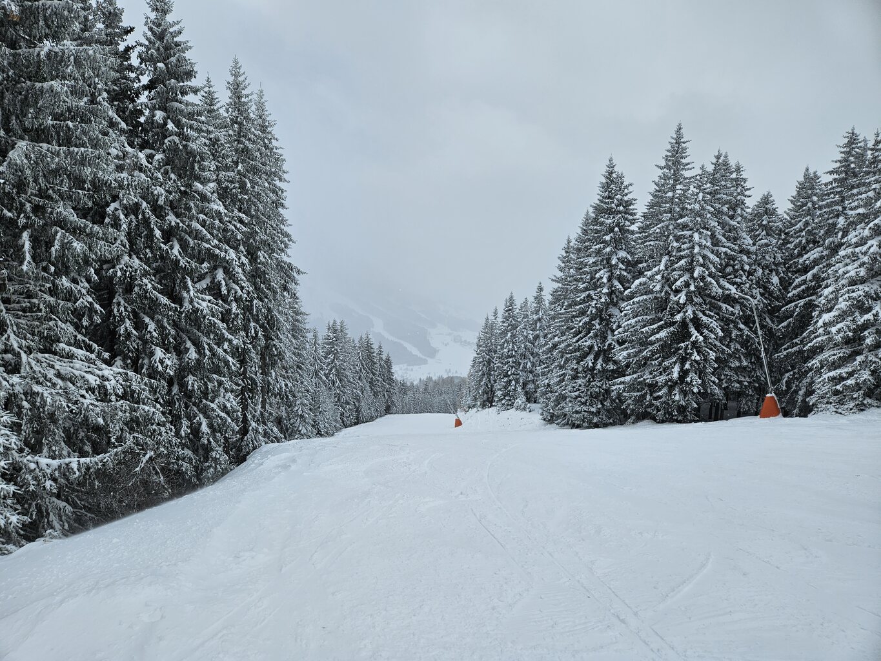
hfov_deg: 73.9
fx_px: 585
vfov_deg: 58.9
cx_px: 440
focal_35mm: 23
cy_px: 330
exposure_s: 1/1946
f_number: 1.8
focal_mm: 5.4
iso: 25
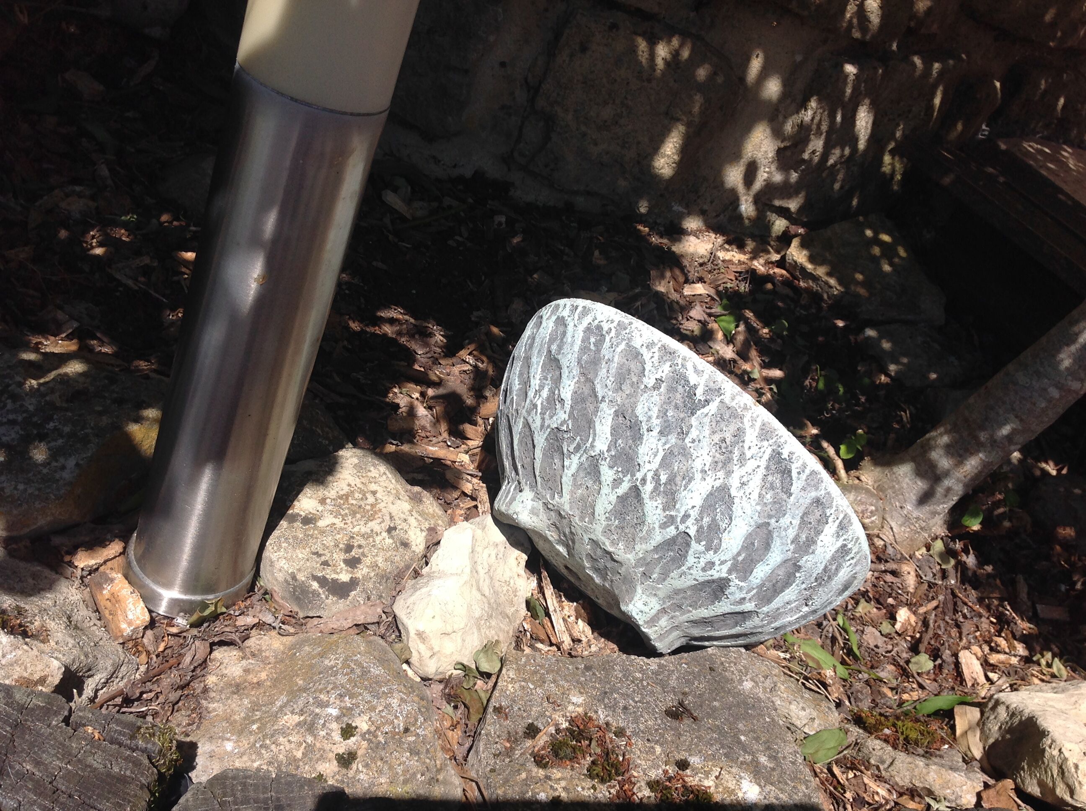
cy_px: 406
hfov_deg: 52.7
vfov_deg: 40.6
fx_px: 1096
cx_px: 543
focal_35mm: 35
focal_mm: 4.28
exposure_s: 1/1592
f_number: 2.4
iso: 50
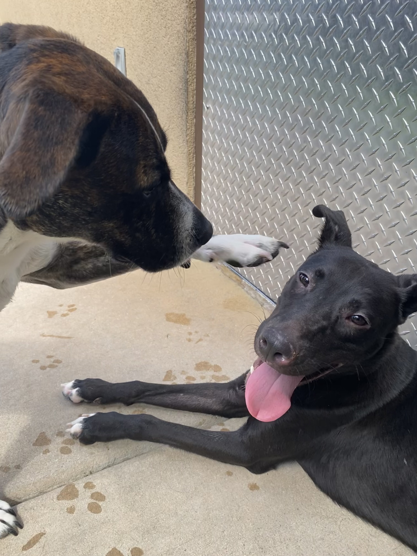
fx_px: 418
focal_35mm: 26
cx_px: 208
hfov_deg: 53.1
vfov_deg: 67.3
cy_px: 278
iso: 32
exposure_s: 1/517
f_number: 1.8
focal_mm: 4.25
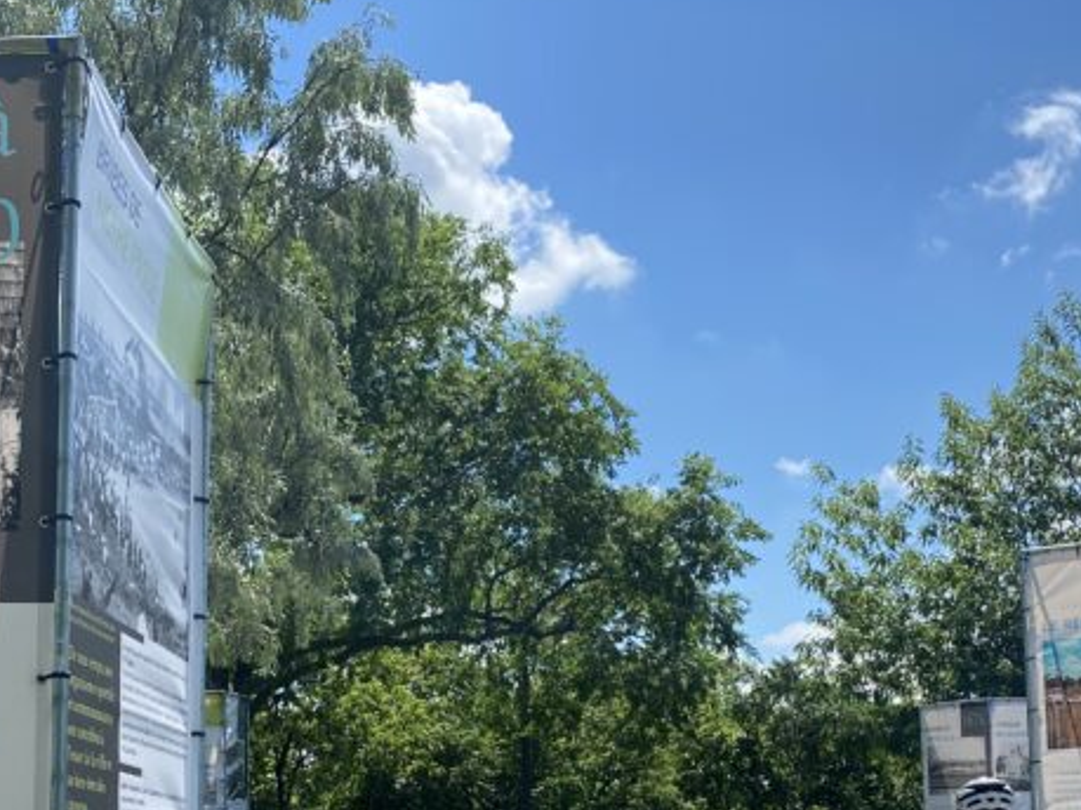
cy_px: 831
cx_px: 464
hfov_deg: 33.2
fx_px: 1811
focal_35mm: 58
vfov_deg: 24.0
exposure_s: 1/2571
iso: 32
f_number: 1.8
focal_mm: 4.25
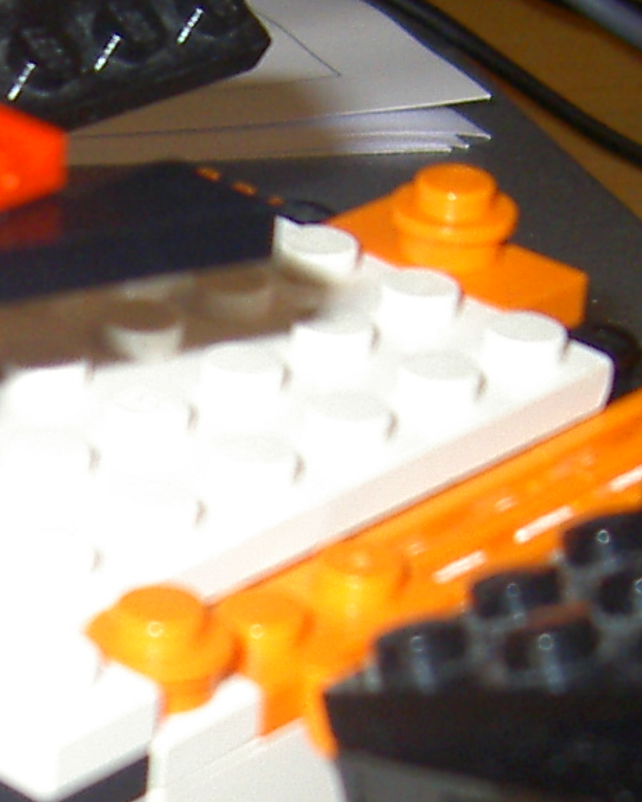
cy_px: 714
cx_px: 44
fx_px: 3537
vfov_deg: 12.8
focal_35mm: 149
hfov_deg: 10.3
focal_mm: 5.6
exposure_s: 1/60
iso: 100
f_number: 2.8
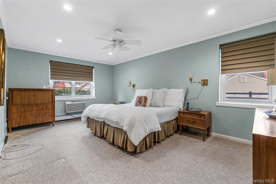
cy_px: 92
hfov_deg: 100.4
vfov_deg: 77.2
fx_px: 115
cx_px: 138
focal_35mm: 15
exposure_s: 1/8
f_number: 8
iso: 500
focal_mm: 15
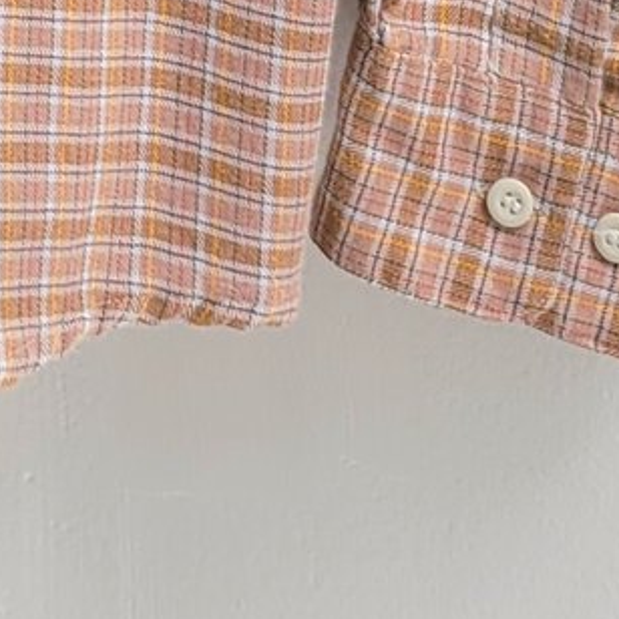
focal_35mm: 191
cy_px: -1588
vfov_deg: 7.4
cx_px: -464
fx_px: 3864
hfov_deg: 8.8
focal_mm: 5.4
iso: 40
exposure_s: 1/196
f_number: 1.8
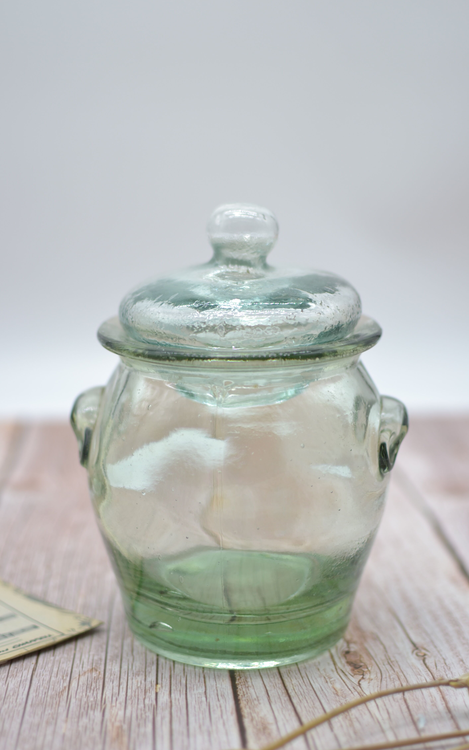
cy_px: 377
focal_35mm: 55
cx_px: 234
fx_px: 1115
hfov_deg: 23.8
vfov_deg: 37.2
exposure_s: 1/400
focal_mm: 35
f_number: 1.8
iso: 100
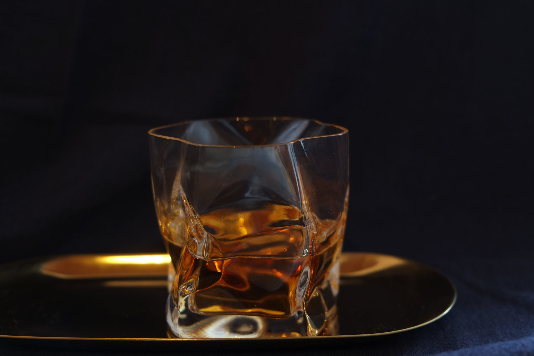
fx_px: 564
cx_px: 267
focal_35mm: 38
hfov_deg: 50.7
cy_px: 178
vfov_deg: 35.1
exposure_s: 1/4
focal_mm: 25.4
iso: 400
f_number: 3.2
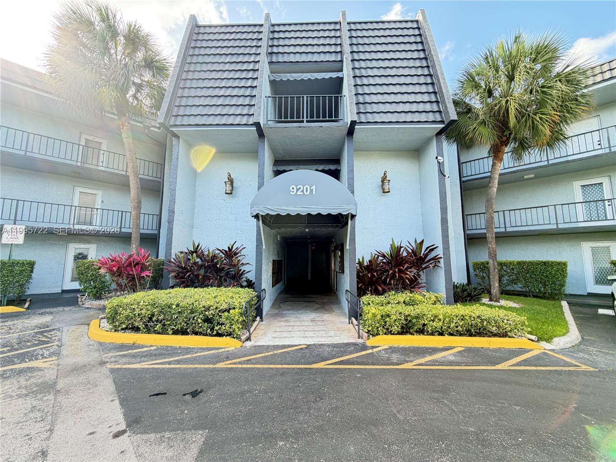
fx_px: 249
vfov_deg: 85.7
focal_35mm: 14
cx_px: 308
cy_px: 231
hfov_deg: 102.1
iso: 100
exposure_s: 1/121
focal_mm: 2.22
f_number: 2.2
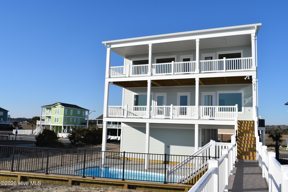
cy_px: 96
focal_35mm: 30
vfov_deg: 43.6
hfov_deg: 61.9
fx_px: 240
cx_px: 144
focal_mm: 20
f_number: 11
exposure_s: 1/500
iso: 200
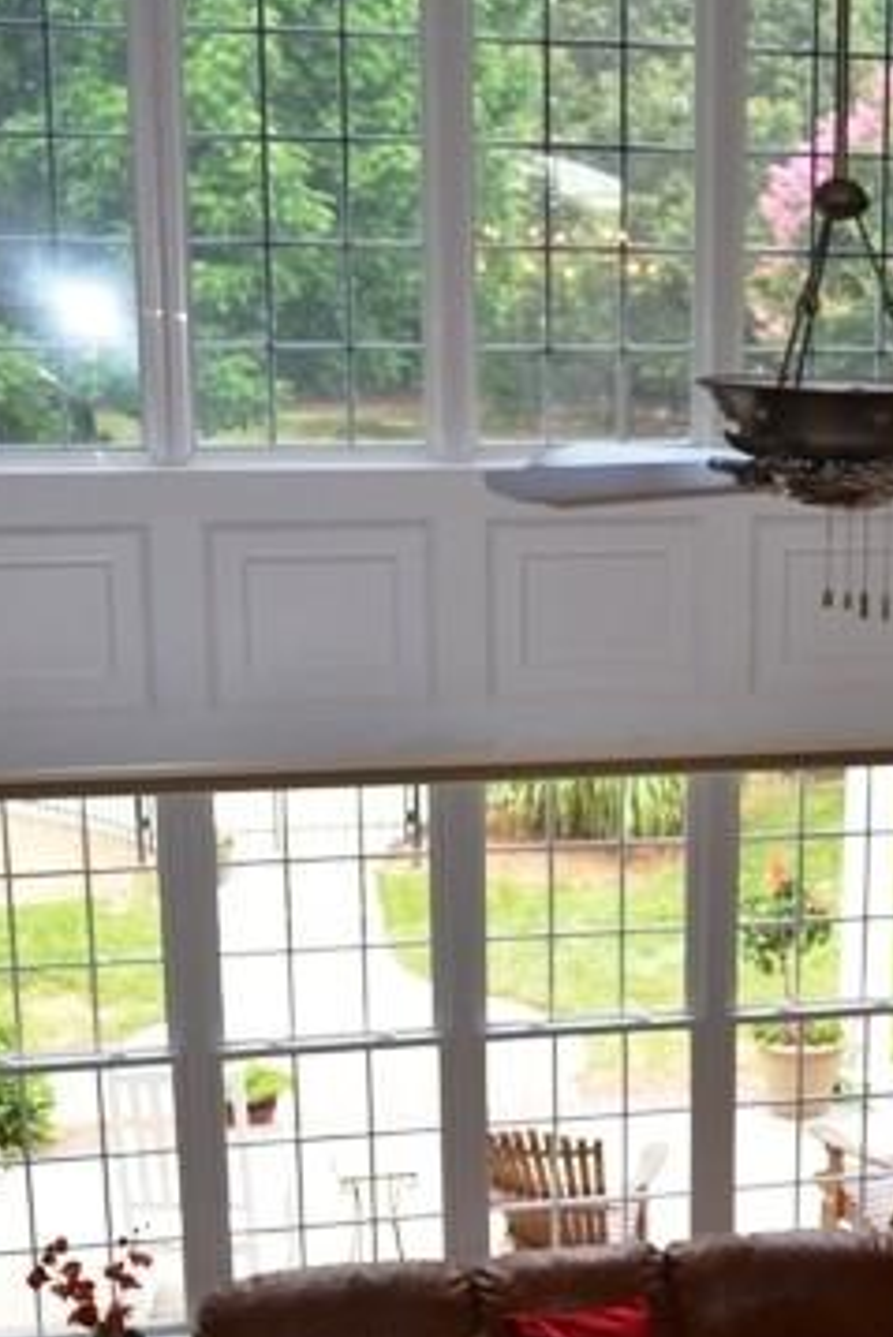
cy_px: 874
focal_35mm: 59
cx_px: 775
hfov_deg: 22.5
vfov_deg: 33.7
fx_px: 2193
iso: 250
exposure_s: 1/125
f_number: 4
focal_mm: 22
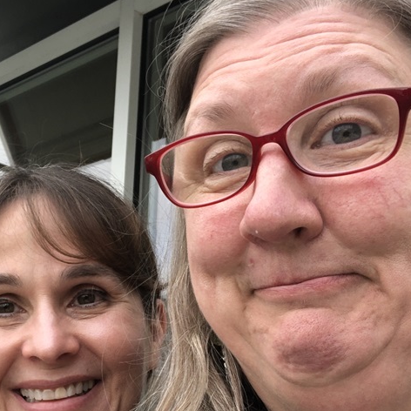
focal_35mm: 60
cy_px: 311
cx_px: 124
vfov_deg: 28.2
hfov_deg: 28.3
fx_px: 806
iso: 20
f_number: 2.2
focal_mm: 2.87
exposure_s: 1/121
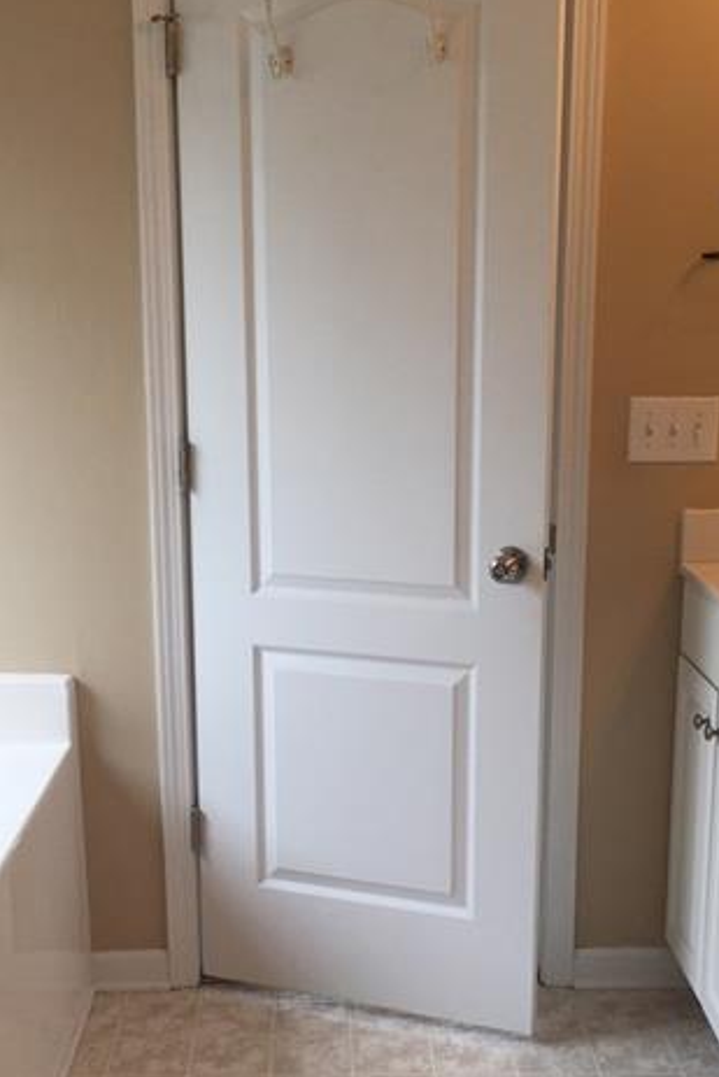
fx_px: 1497
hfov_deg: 27.0
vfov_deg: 39.4
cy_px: 656
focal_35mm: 50
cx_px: 333
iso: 50
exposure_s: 1/120
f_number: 2.2
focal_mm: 4.15
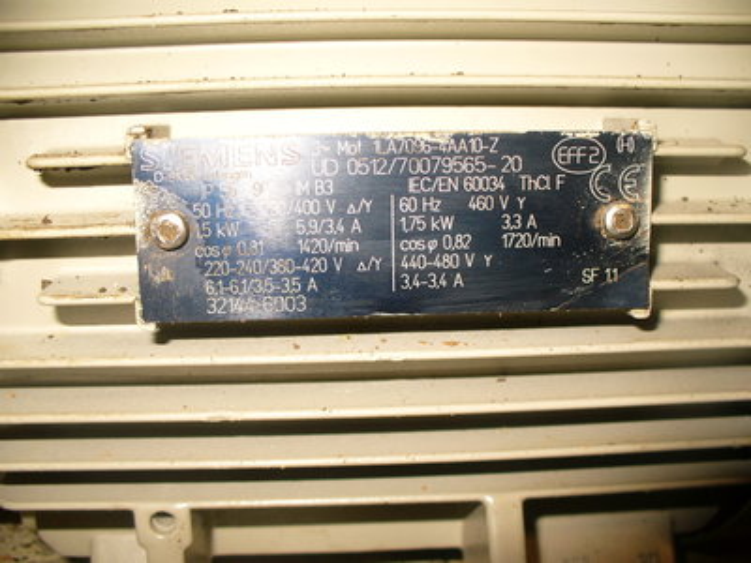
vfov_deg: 38.7
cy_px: 282
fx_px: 803
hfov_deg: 50.1
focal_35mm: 37
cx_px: 376
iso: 80
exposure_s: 1/30
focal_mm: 6.1
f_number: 2.8
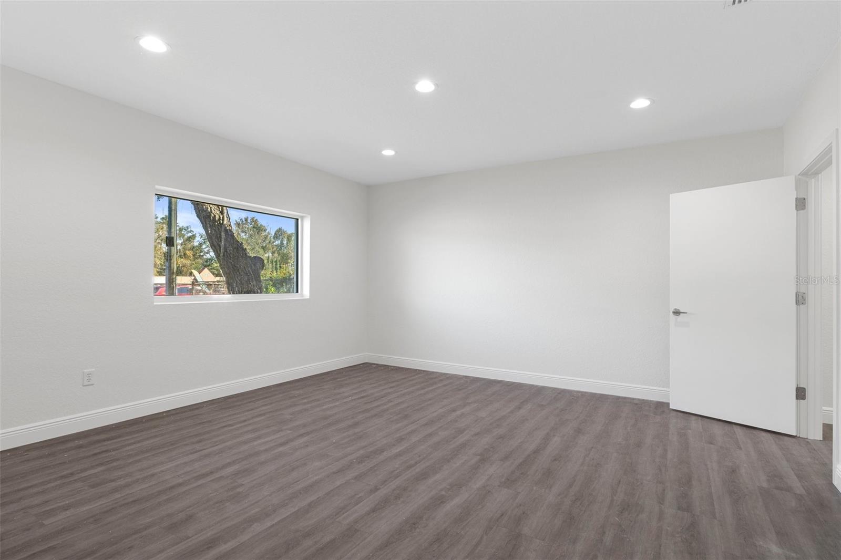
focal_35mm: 18
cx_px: 420
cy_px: 280
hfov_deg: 90.0
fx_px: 420
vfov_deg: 67.4
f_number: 8
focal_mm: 12
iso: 320
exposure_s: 1/2.5
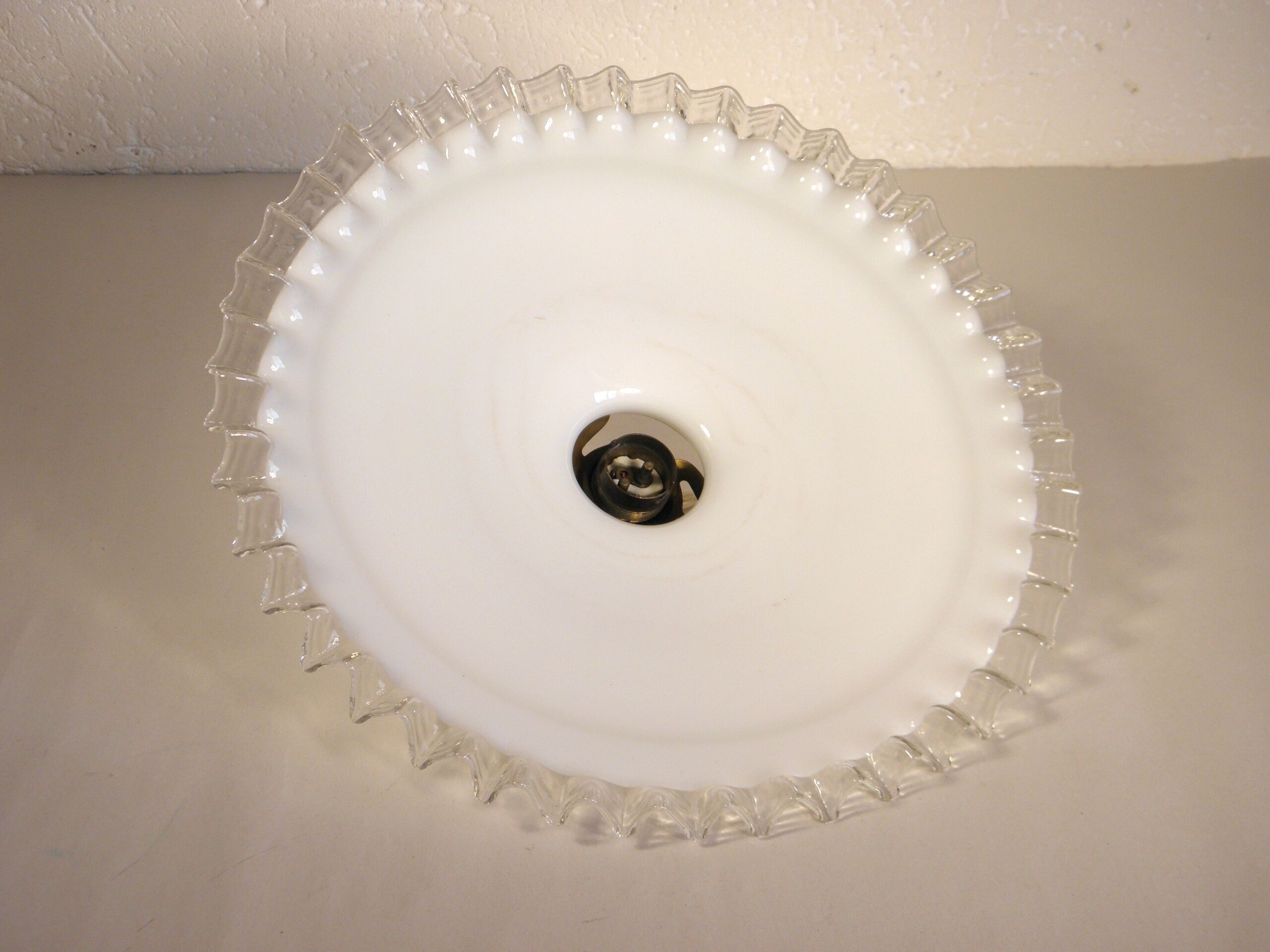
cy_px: 476
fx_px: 1614
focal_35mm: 44
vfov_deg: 32.9
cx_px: 635
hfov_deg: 42.9
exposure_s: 1/125
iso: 100
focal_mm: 7.9
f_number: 3.9
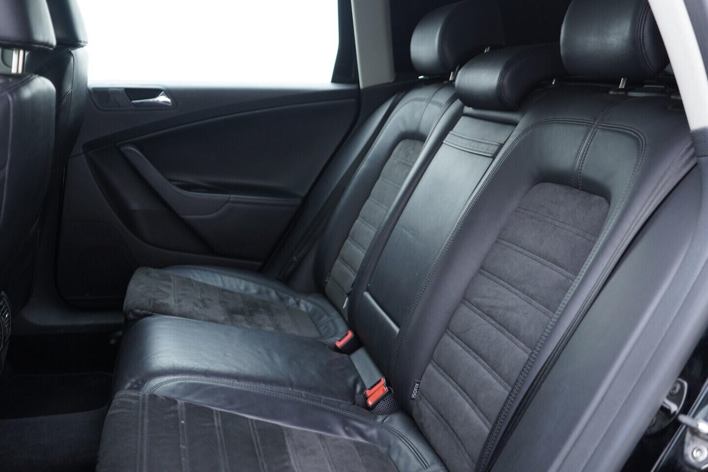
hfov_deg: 53.1
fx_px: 708
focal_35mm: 36
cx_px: 354
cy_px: 236
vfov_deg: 36.9
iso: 400
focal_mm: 24
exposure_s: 1/40
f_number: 2.8
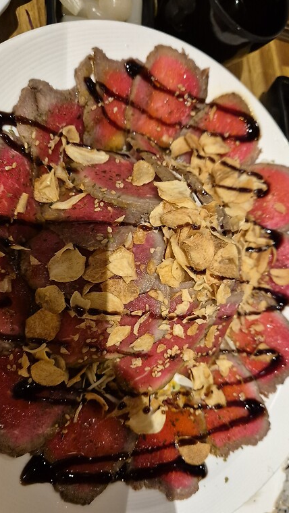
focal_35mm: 29
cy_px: 281
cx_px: 144
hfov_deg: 40.2
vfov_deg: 65.9
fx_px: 395
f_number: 1.8
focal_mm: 5.4
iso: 800
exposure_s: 1/120
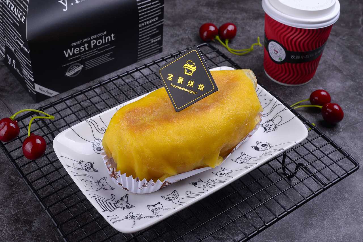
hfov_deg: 39.6
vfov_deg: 27.0
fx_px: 504
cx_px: 182
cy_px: 121
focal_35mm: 50
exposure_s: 1/125
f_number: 14
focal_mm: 50
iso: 100
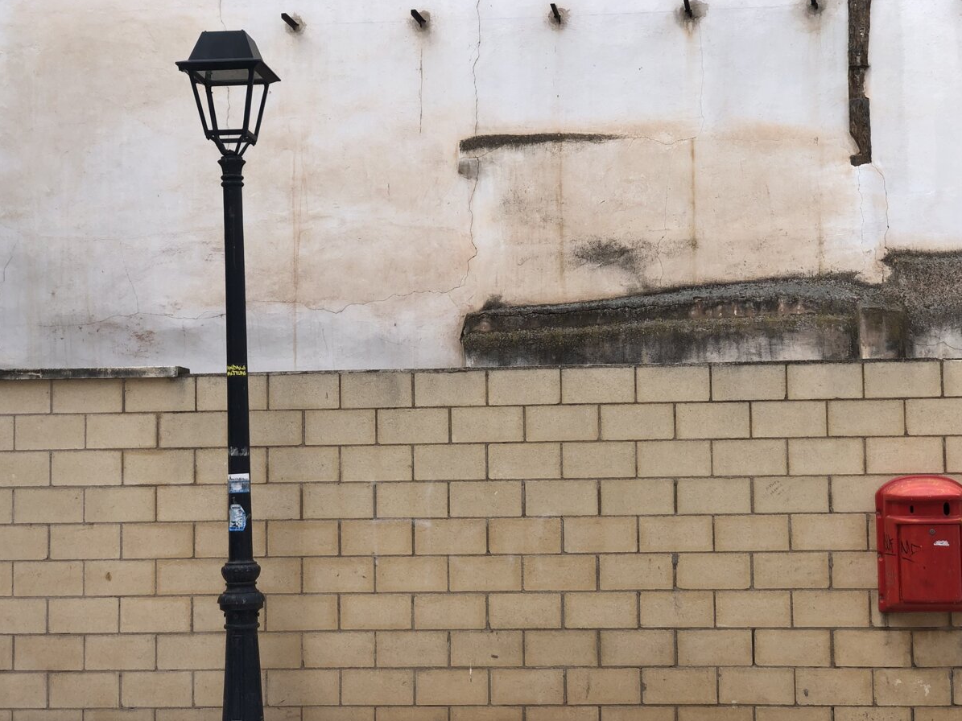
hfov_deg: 32.7
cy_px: 387
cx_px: 530
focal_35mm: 59
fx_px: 1639
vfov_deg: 24.8
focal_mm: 6
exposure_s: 1/223
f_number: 2.4
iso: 16
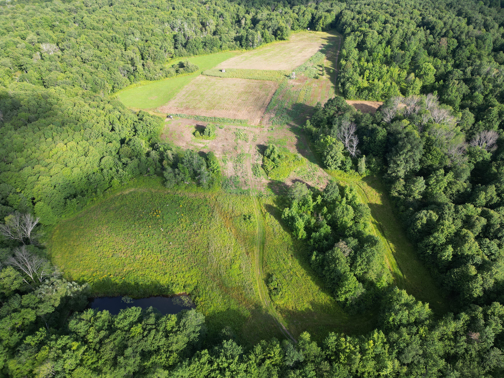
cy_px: 189
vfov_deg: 56.8
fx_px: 349
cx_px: 252
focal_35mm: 24
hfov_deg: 71.6
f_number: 1.7
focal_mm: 6.72
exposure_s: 1/640
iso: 100
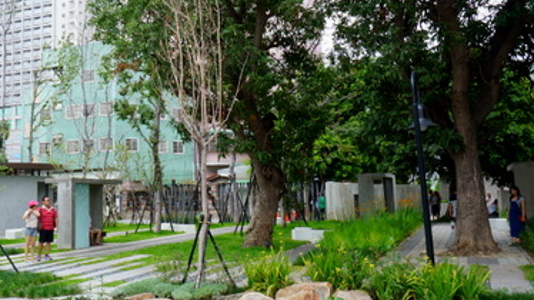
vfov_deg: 27.6
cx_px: 167
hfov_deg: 46.4
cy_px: 115
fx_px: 609
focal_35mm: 43
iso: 200
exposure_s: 1/60
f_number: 14
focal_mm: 16
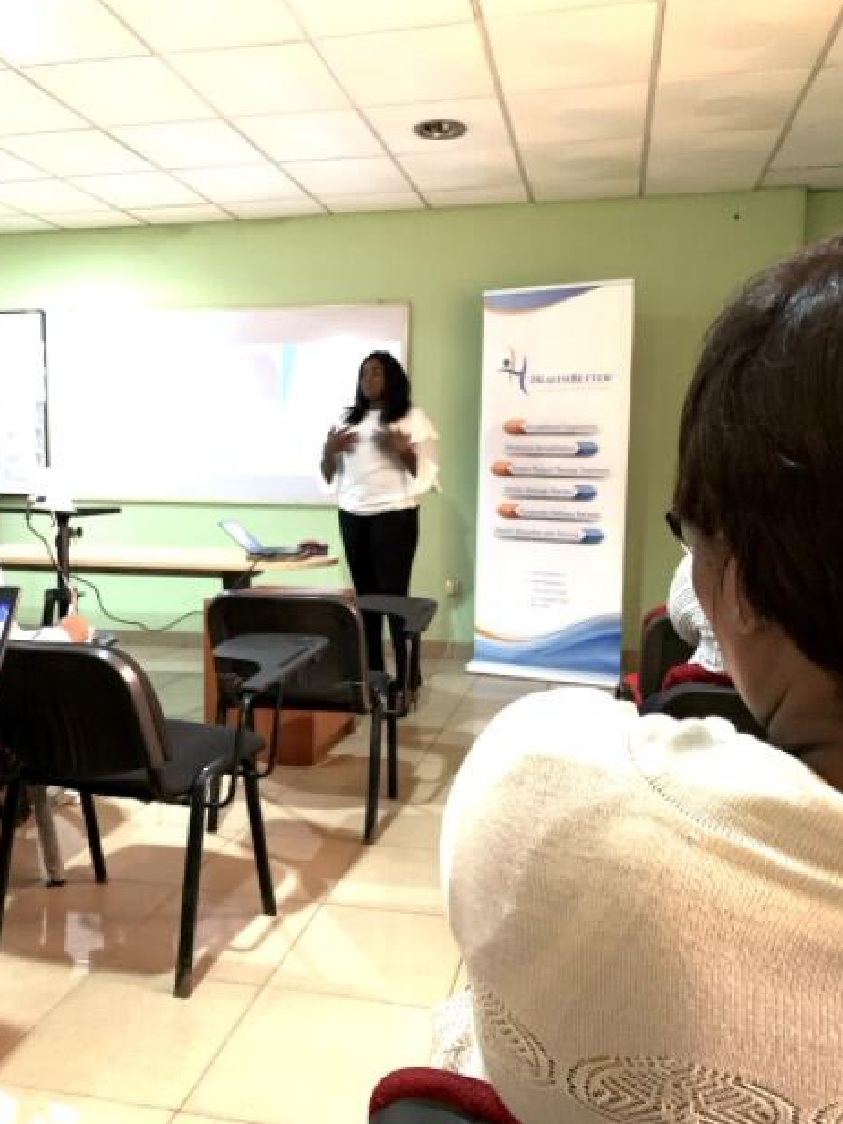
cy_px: 571
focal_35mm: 27
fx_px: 877
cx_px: 414
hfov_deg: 51.4
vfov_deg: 65.3
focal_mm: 4.25
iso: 1250
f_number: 1.8
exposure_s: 1/15
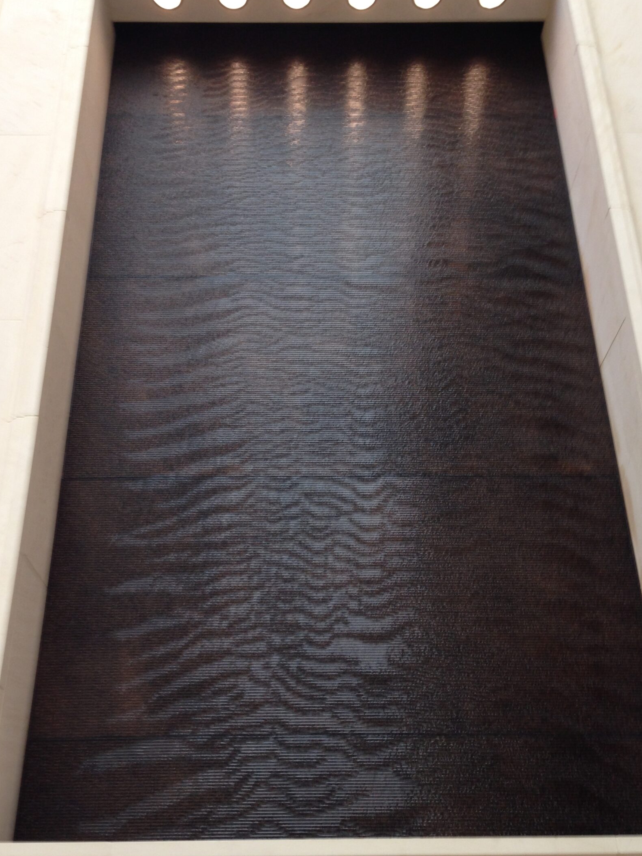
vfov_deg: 46.8
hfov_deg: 36.0
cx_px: 312
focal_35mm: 40
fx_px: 989
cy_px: 456
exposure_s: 1/24
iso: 50
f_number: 2.4
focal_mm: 4.12
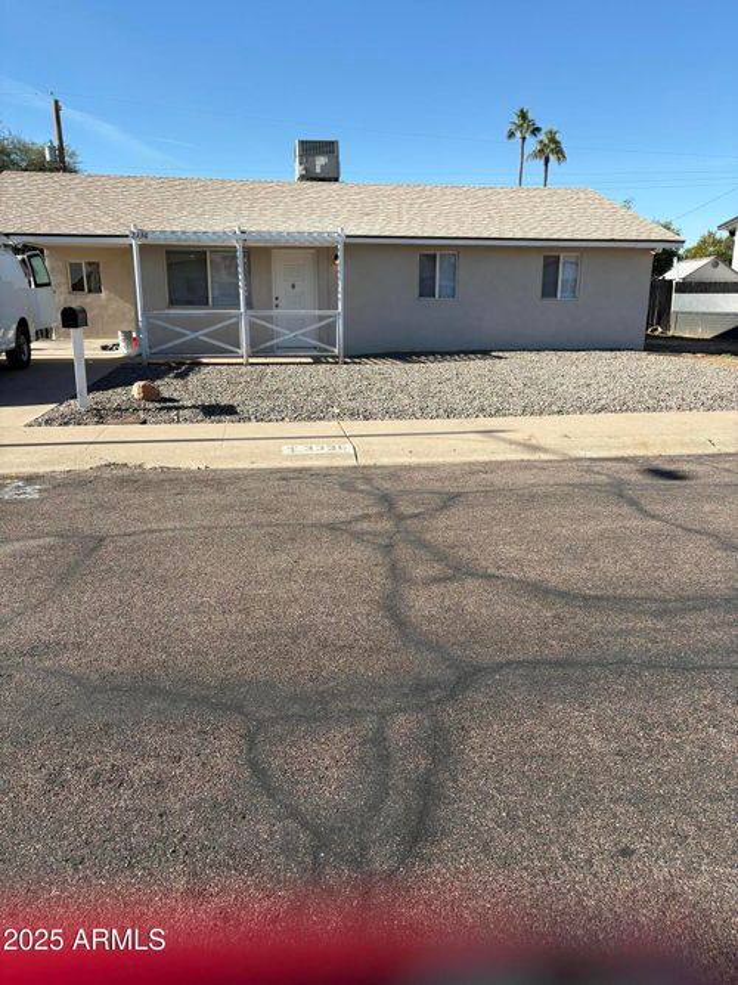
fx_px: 739
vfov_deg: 67.3
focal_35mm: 26
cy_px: 492
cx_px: 369
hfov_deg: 53.0
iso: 50
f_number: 1.6
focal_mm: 5.96
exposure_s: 1/2865
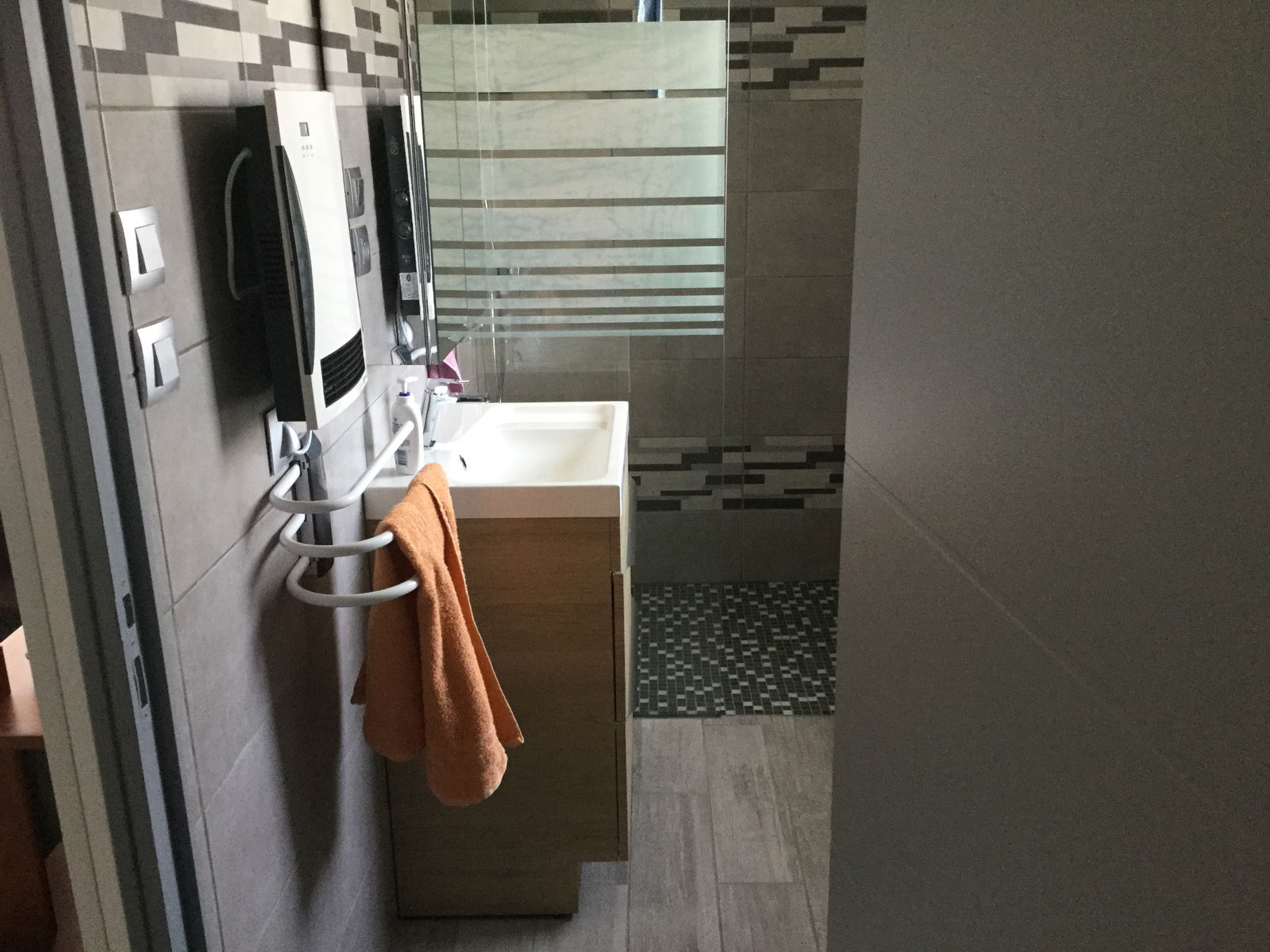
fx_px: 1137
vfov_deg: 45.4
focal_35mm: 31
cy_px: 476
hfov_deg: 58.4
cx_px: 635
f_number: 2.4
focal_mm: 3.3
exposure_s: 1/33
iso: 160
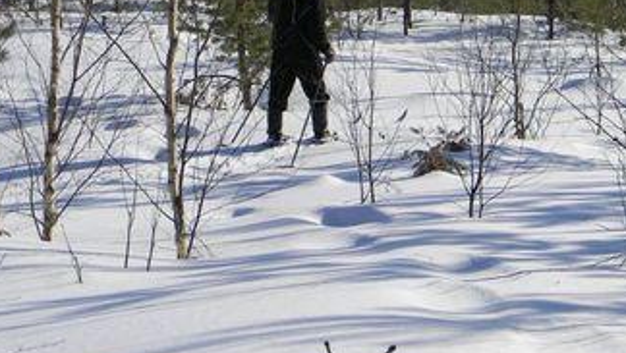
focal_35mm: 101
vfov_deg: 11.9
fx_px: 1678
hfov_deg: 20.8
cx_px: 516
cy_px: 37
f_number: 7.8
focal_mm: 8.6
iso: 80
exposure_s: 1/297
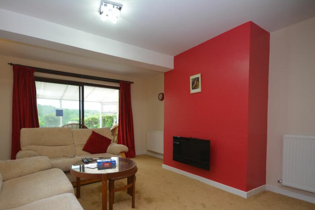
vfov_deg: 66.8
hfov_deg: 89.5
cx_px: 137
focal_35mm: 18
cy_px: 126
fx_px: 158
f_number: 4
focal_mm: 10
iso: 450
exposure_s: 1/60
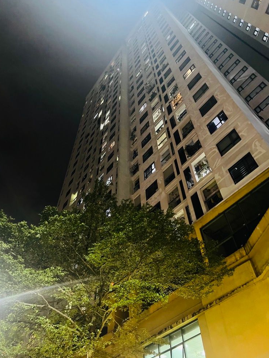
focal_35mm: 27
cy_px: 183
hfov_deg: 51.4
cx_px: 135
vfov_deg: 65.3
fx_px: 280
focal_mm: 5.7
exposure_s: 1/25
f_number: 1.5
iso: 500
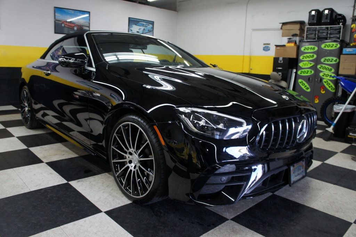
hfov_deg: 67.4
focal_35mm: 27
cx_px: 178
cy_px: 118
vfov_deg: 47.9
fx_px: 267
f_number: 4
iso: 500
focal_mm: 18
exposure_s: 1/80
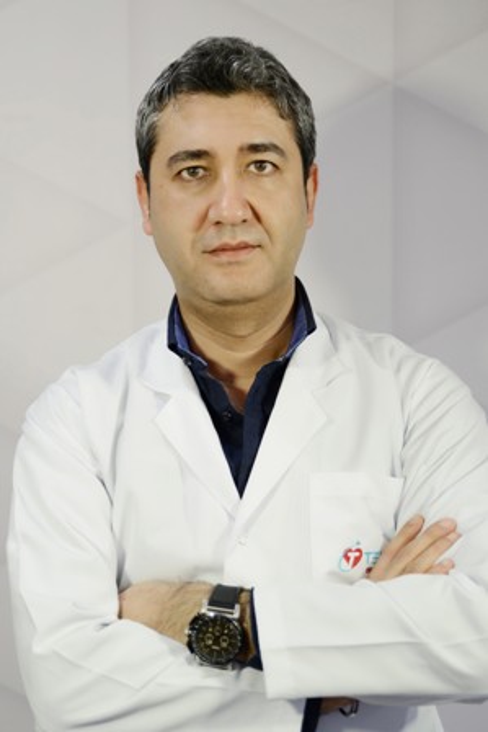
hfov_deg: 24.6
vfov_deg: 36.2
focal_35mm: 55
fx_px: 1117
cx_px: 244
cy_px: 366
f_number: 2.8
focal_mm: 55
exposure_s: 1/60
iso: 200
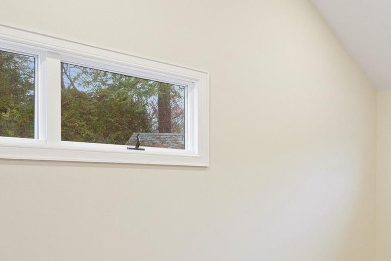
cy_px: 180
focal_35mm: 43
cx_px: 364
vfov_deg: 30.9
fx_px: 467
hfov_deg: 41.2
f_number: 5.6
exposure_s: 1/10
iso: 500
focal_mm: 16
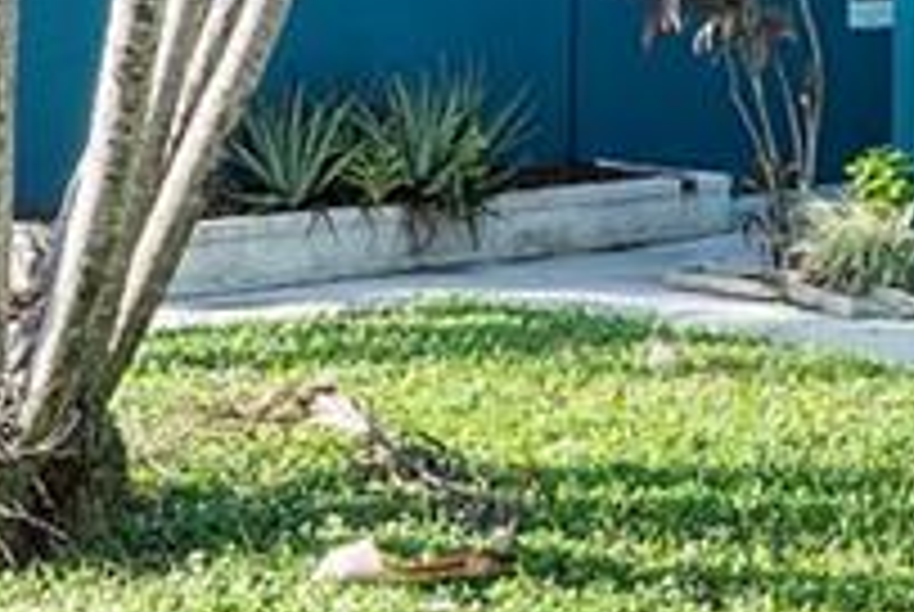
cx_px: 914
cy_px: -86
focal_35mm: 118
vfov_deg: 11.5
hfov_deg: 16.9
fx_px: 3000
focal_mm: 10
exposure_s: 1/60
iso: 100
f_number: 11
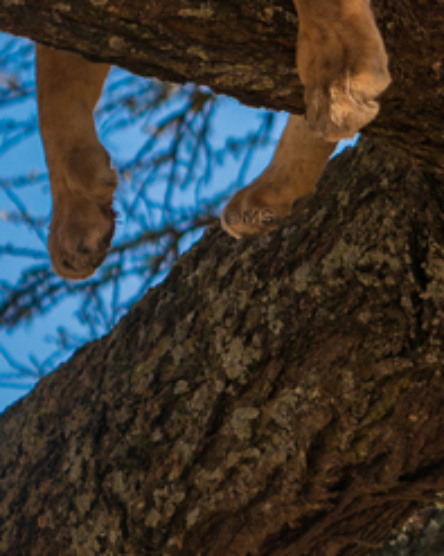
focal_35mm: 867
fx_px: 14268
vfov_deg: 2.2
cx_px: 859
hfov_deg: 1.8
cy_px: 38
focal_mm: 200
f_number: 5.6
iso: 640
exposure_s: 1/2500
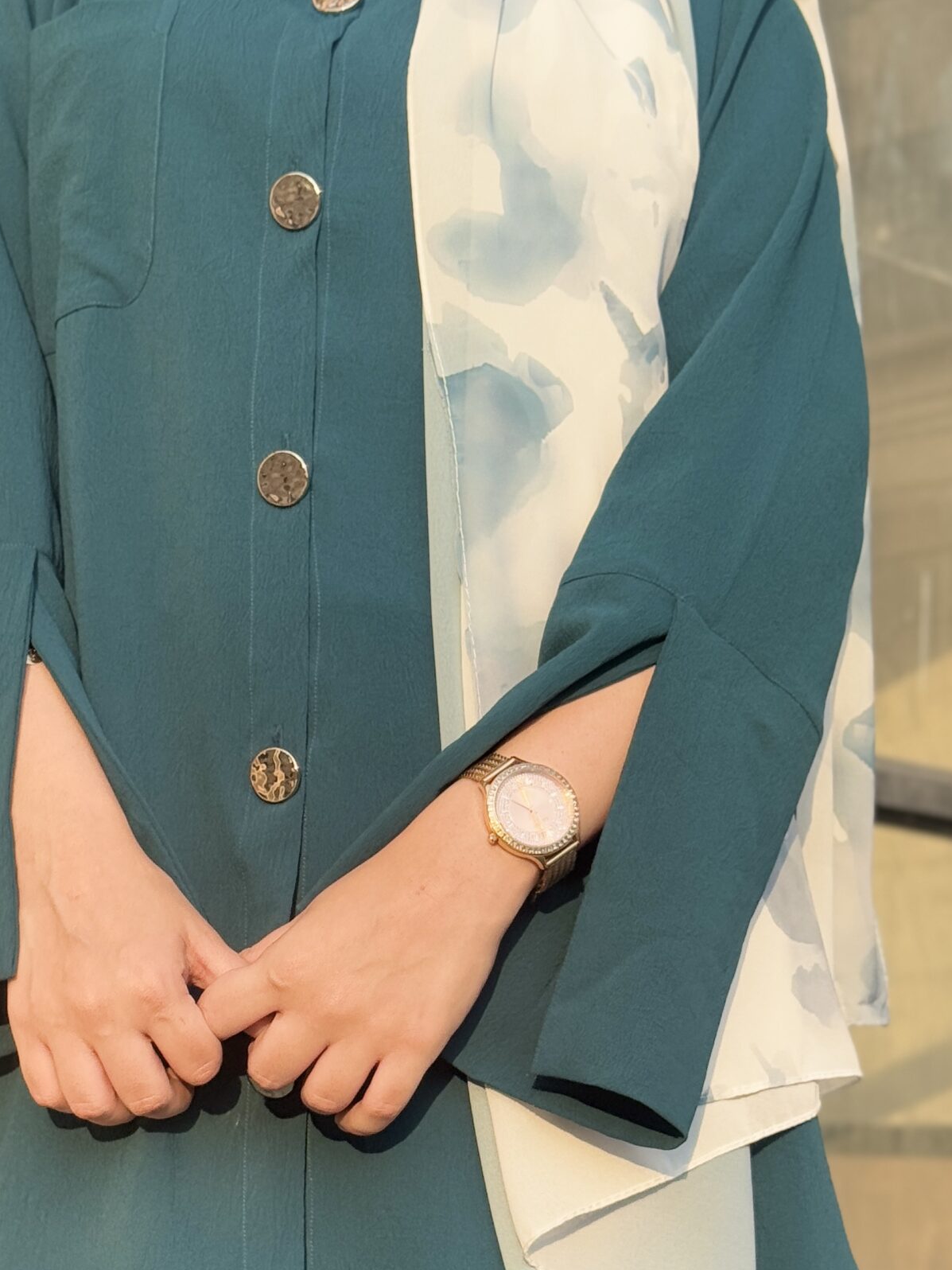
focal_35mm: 77
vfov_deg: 24.9
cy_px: 1004
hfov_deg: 19.1
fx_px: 2824
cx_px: 293
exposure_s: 1/1133
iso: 64
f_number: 1.78
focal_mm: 6.76
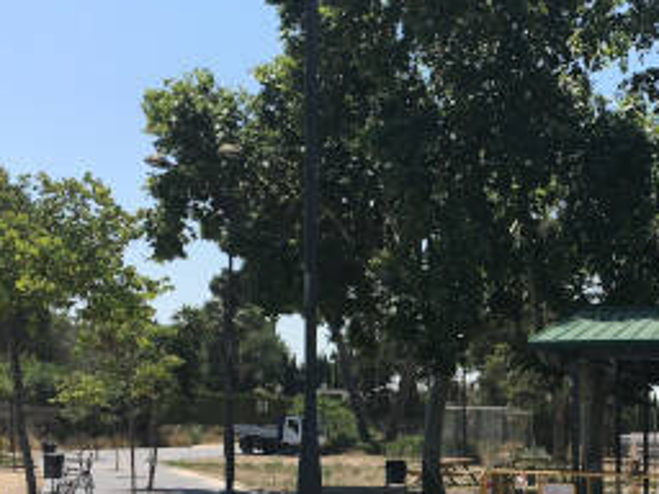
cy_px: 427
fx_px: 1295
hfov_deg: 27.5
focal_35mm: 68
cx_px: 600
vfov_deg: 21.2
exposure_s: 1/1570
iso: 25
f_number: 2.2
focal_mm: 4.15
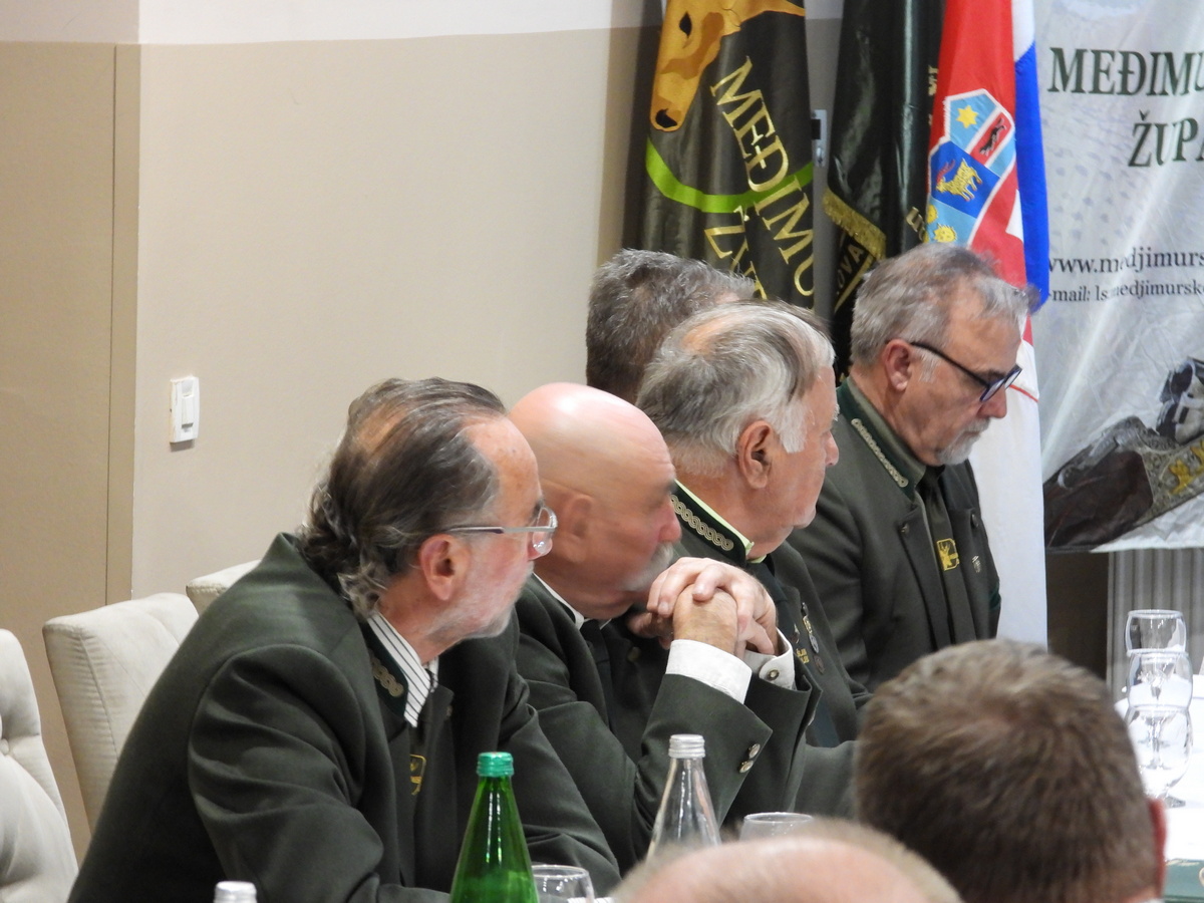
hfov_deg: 10.7
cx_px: 602
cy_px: 452
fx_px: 6435
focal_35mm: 185
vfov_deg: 8.0
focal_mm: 33.2
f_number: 4.5
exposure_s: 1/5
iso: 800
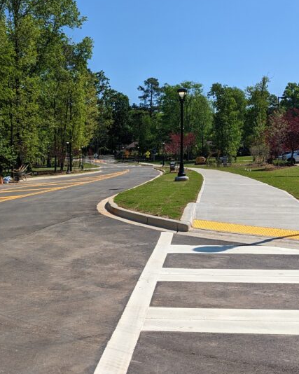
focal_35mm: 45
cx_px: 106
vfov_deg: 41.2
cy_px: 193
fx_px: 498
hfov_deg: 33.2
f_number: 1.85
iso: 47
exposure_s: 1/2695
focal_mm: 6.81
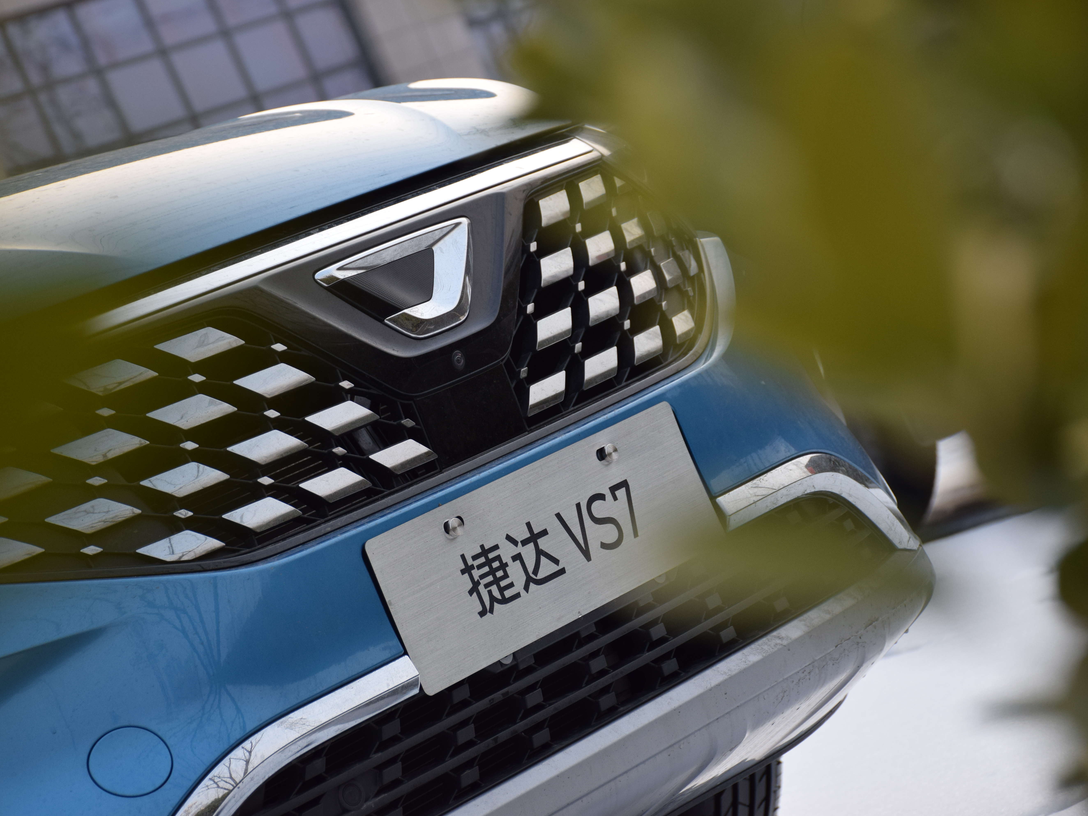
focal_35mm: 123
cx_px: 482
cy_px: 406
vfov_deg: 12.1
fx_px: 3852
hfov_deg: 16.1
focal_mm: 75
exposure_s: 1/640
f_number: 6.3
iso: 400
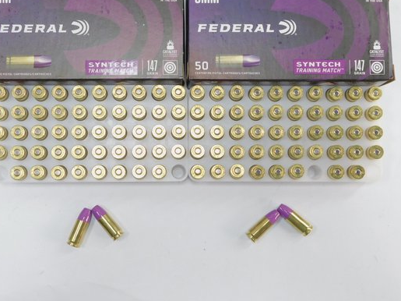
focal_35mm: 49
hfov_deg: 38.9
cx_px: 185
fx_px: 567
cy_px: 137
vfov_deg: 29.6
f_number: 3.6
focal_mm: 7.1
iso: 125
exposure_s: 1/160
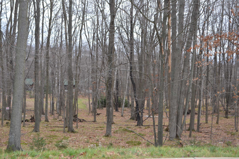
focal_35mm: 60
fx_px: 398
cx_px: 120
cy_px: 80
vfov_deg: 22.6
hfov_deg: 33.4
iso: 250
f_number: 5.6
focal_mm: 40
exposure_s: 1/125
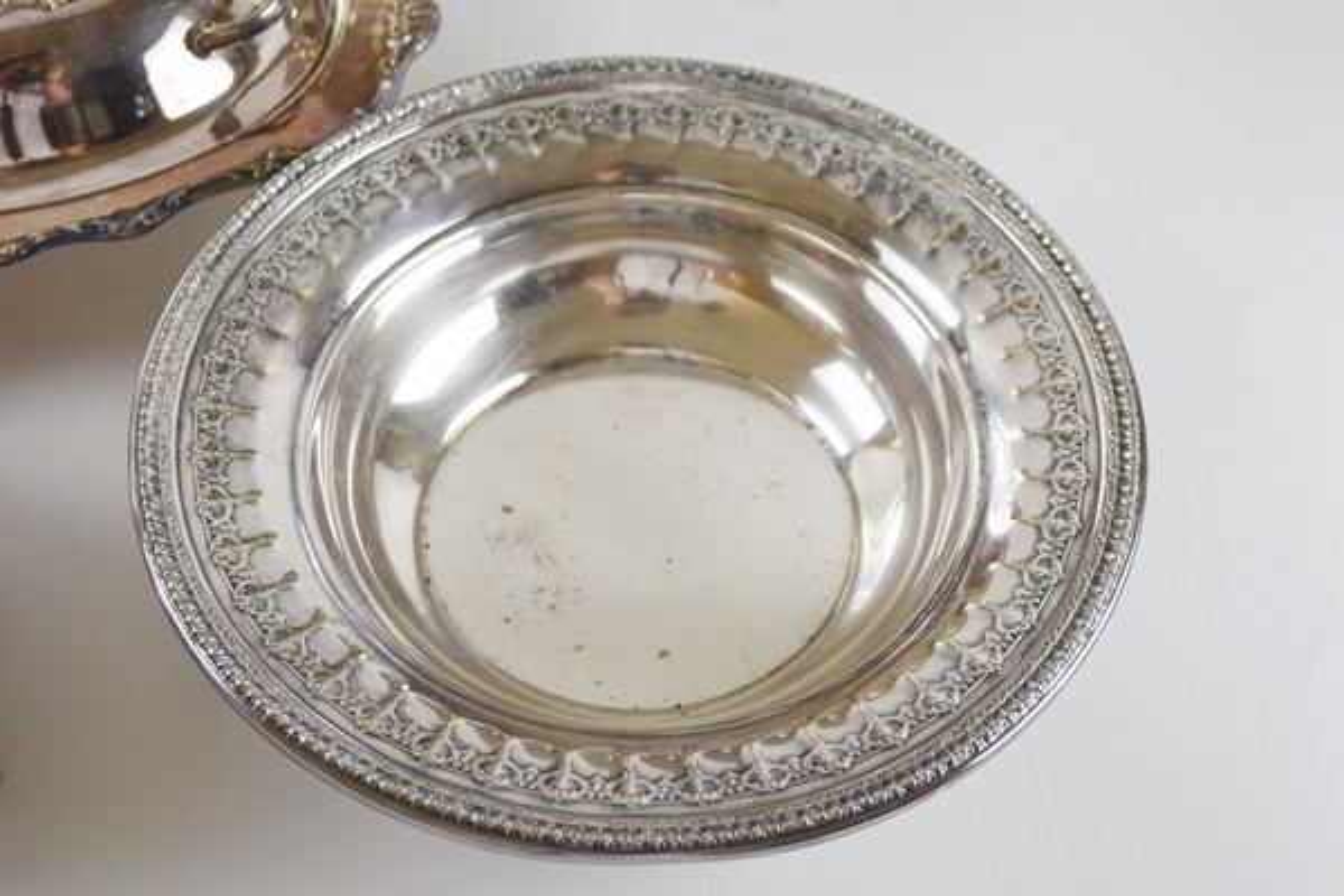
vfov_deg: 25.8
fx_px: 1960
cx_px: 672
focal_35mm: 52
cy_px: 448
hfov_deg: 37.9
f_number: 6.3
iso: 200
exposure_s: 1/160
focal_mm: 35
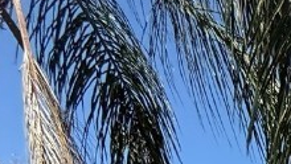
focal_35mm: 71
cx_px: 619
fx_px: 548
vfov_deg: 11.9
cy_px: 444
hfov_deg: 17.6
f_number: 2.2
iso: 50
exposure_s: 1/1698
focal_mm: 2.22
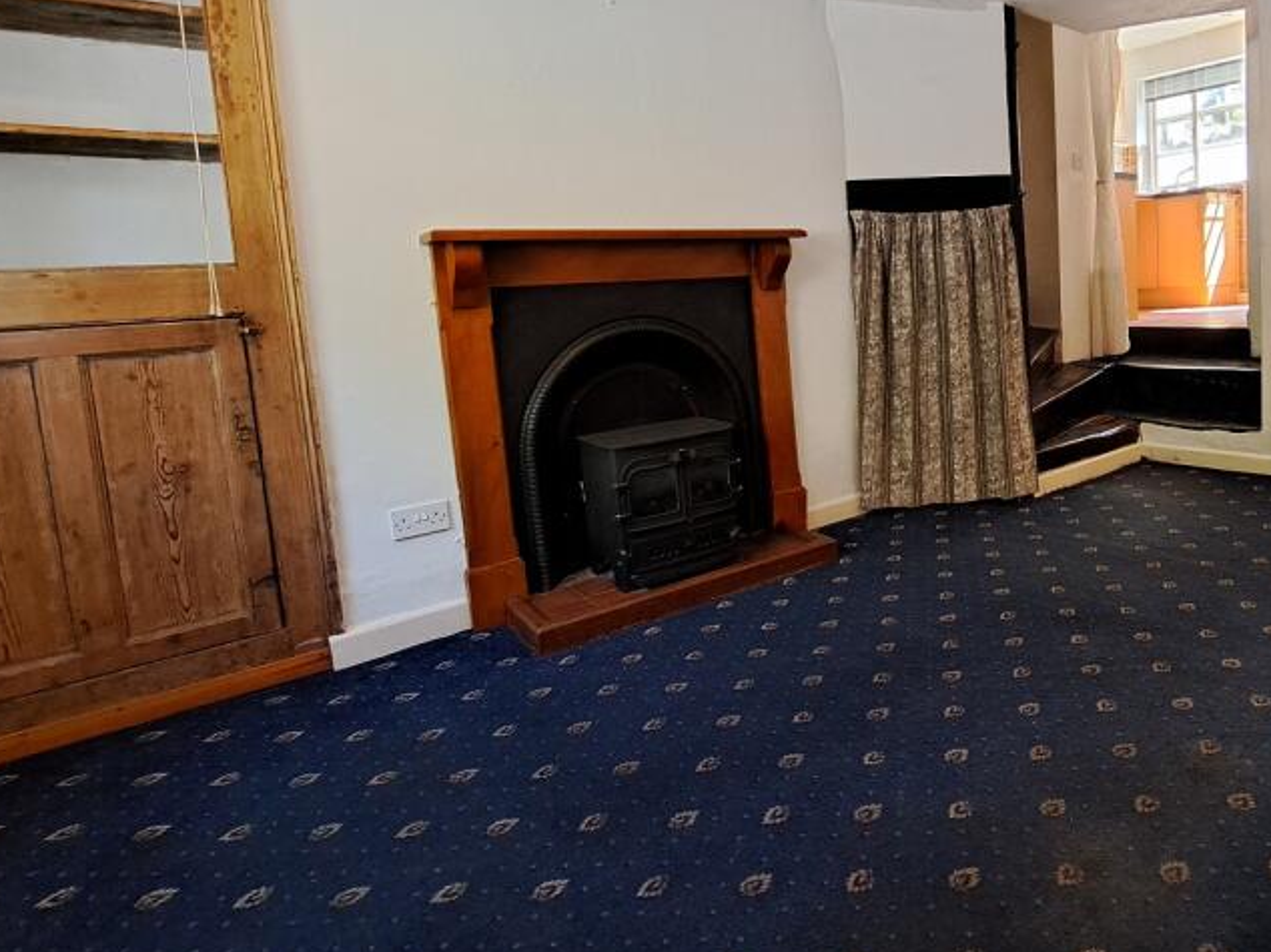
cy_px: 369
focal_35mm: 21
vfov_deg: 62.7
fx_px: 771
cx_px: 904
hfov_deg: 75.0
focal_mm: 1.74
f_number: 2.2
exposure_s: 1/50
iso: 160
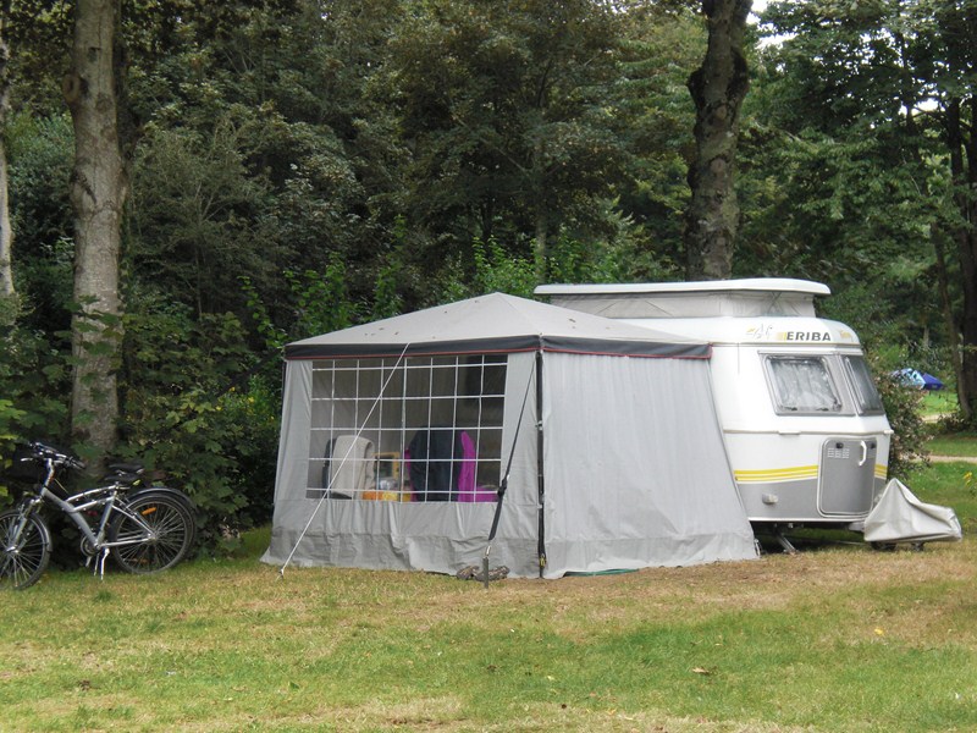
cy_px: 366
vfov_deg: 17.0
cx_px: 488
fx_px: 2455
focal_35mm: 87
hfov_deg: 22.5
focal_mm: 14.49
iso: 100
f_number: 5
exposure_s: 1/160
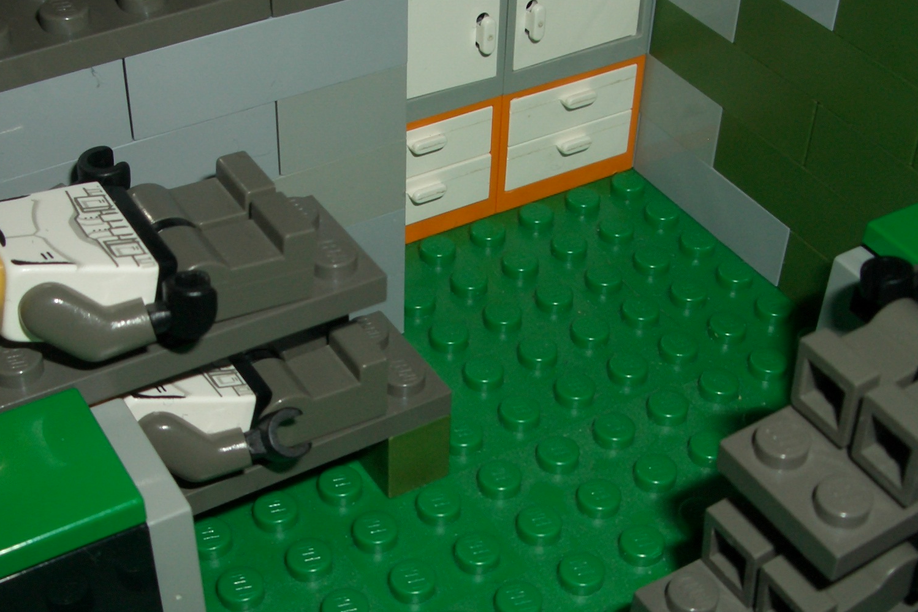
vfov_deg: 24.2
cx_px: 434
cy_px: 348
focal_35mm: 56
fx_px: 1428
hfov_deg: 35.6
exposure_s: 1/60
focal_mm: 5.8
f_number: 4.3
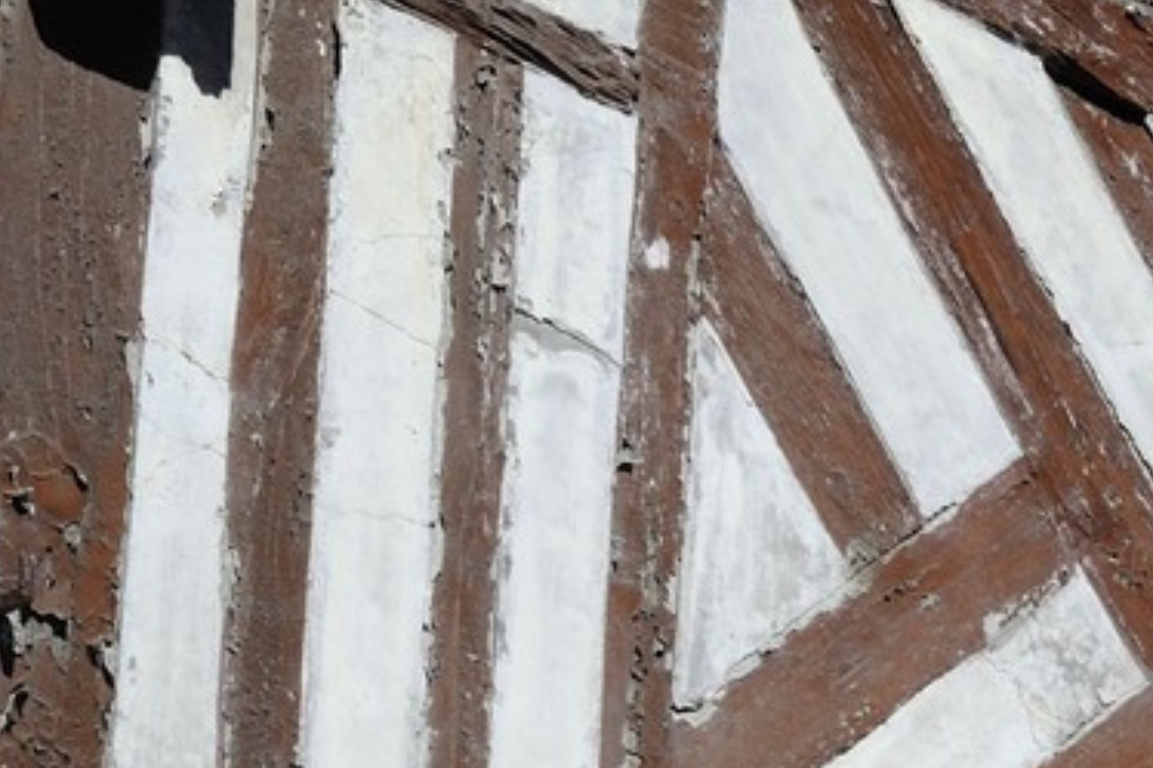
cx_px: 2426
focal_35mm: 248
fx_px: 7939
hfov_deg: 7.9
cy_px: 1336
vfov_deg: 5.5
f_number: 14
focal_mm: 58
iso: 200
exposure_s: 1/160
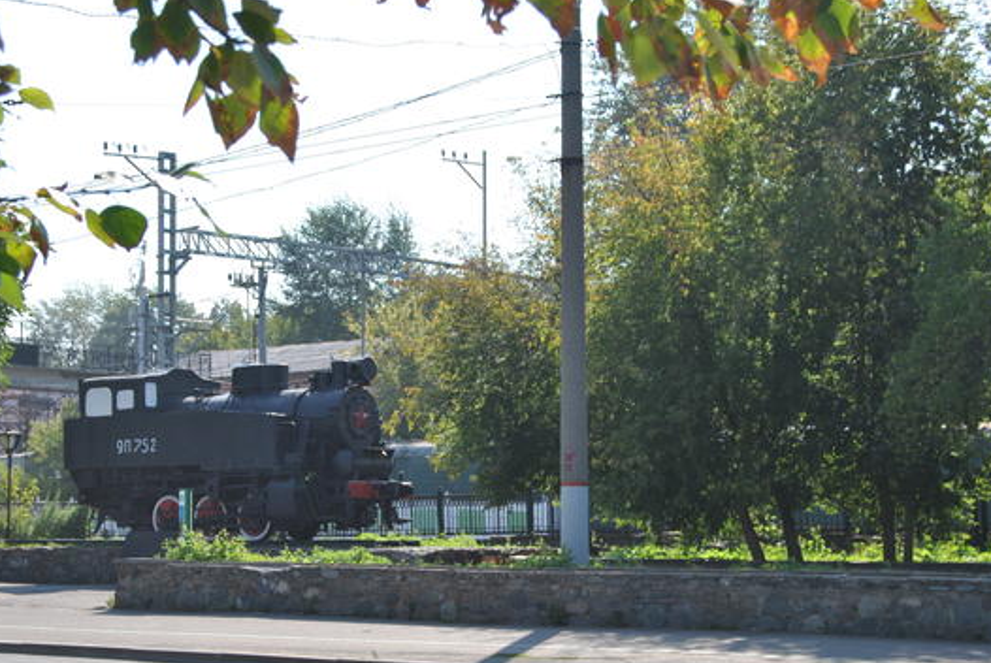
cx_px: 409
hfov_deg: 27.6
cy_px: 394
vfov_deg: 18.7
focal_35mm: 73
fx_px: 2012
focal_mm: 40
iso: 100
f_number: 7.1
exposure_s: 1/200
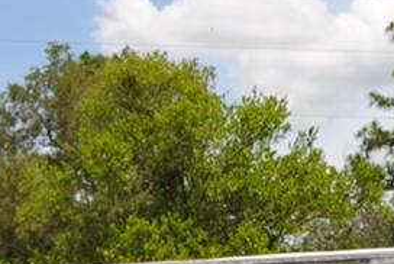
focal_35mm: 159
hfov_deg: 12.8
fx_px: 1742
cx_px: 382
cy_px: 96
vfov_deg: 8.7
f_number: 9
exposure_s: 1/320
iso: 100
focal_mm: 18
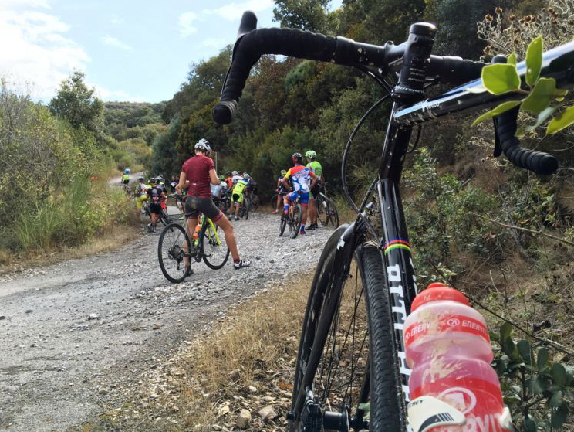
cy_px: 215
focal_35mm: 30
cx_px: 296
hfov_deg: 59.9
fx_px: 498
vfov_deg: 46.8
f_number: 2.2
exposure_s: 1/475
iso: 25
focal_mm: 4.15
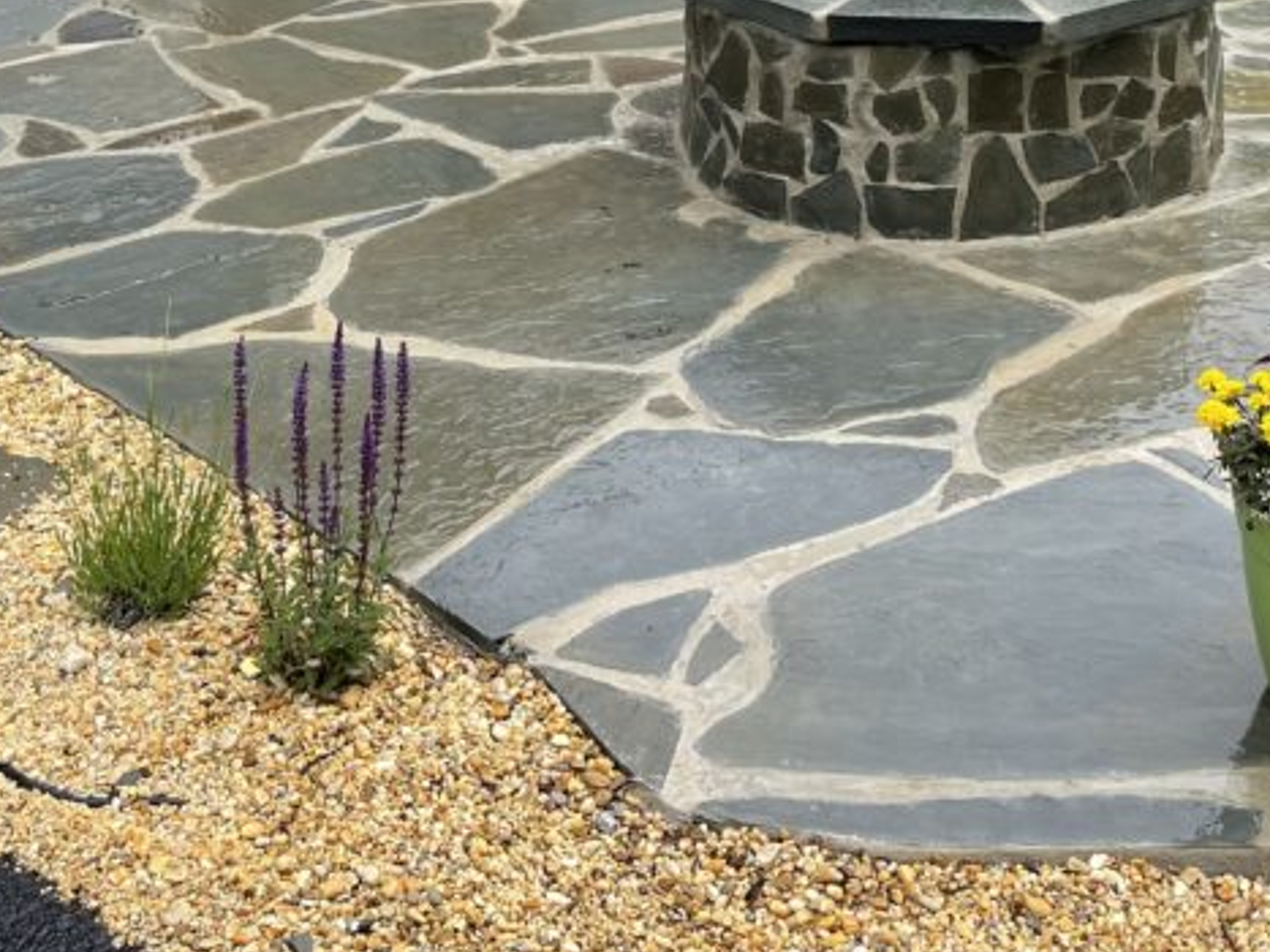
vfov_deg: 24.4
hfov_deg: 33.6
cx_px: 789
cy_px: -14
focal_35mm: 57
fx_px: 2091
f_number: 1.6
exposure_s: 1/1795
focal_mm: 5.1
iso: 32
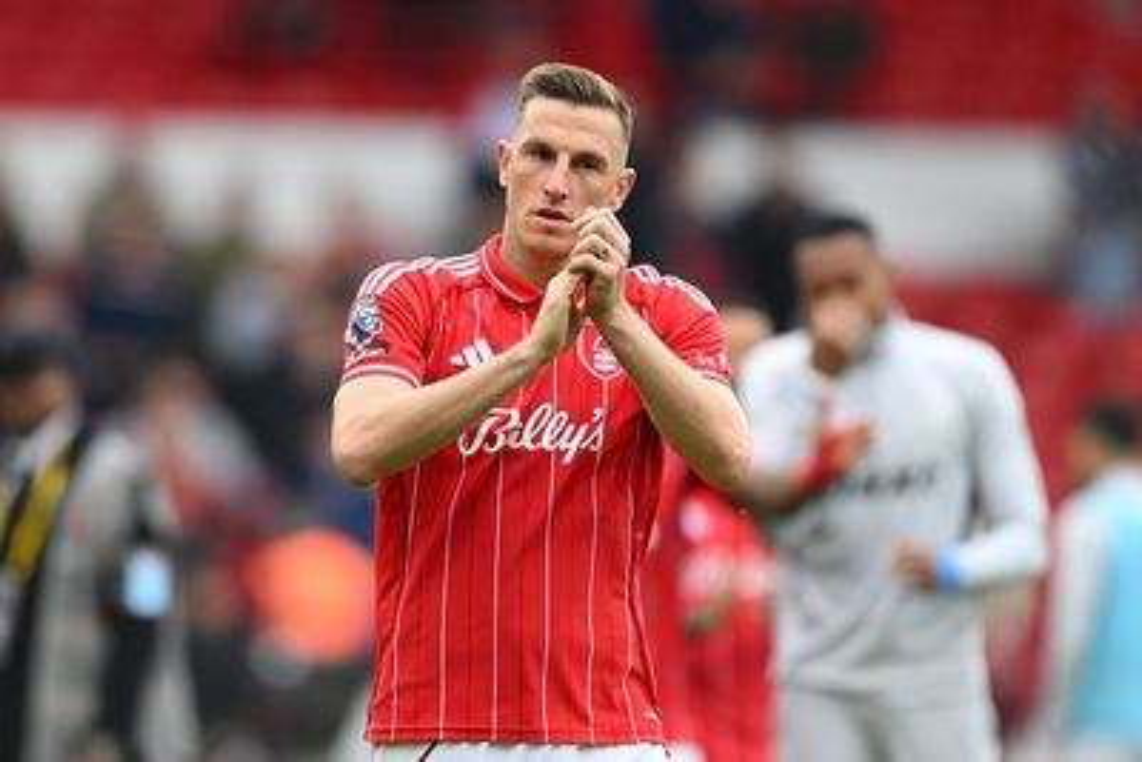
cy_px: 381
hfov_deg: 3.7
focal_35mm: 560
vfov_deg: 2.5
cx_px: 571
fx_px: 17770
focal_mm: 560
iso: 1250
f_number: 4.5
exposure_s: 1/1250
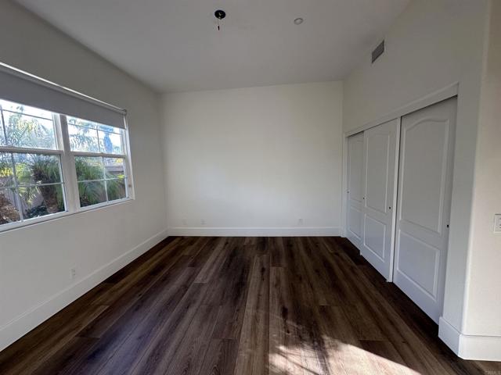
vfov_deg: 85.7
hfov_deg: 102.1
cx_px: 250
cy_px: 188
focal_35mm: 14
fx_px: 203
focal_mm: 2.22
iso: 64
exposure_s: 1/99
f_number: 2.2
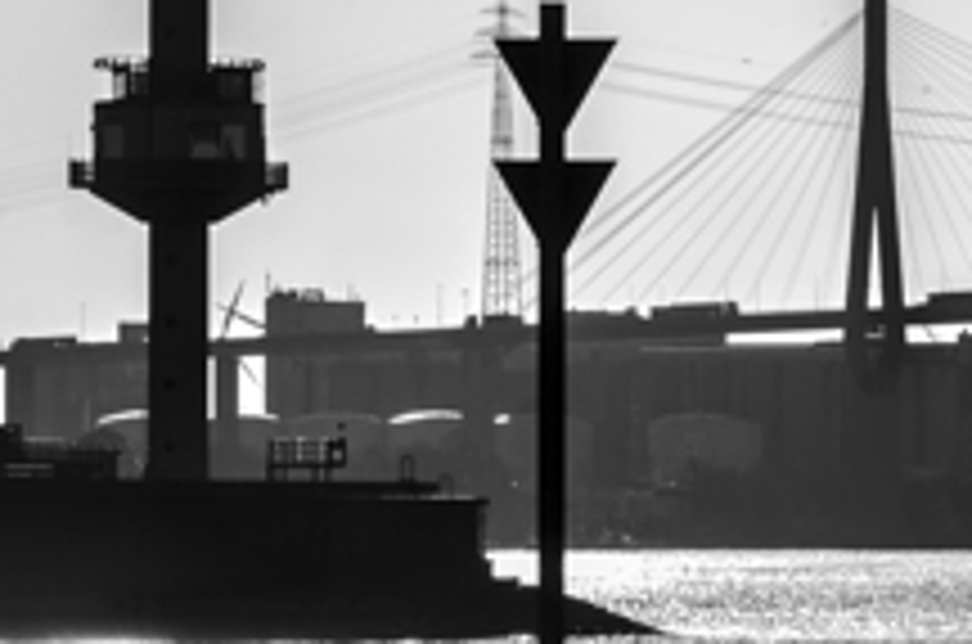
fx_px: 10992
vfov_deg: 3.4
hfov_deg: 5.0
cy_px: 556
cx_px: 1264
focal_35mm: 408
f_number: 14
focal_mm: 98
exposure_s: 1/160
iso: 125
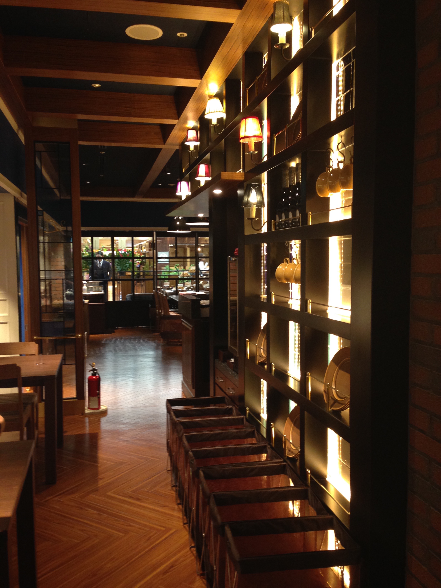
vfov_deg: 55.4
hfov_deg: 42.9
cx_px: 220
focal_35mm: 33
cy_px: 294
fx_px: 561
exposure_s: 1/20
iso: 125
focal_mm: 4.12
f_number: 2.4
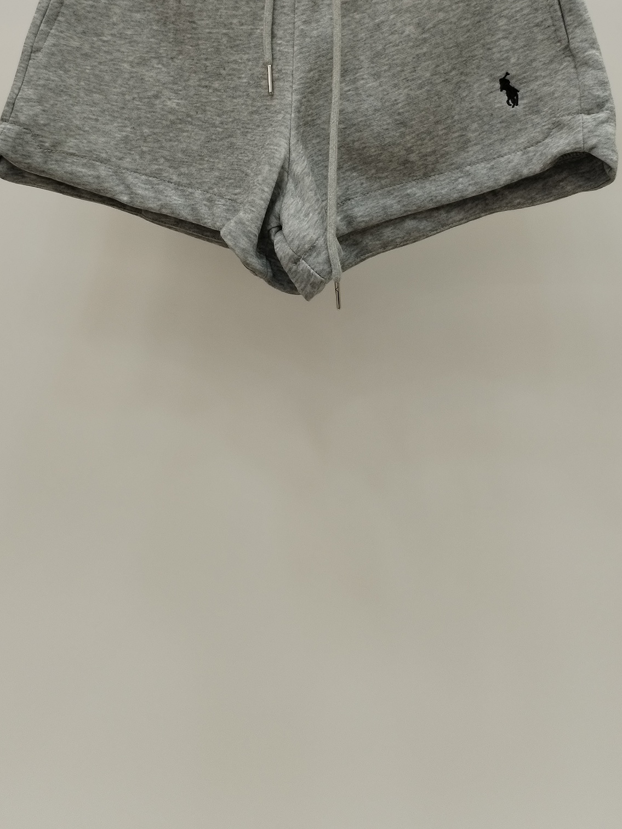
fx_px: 1102
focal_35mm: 46
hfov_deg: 31.5
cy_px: 212
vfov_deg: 40.1
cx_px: 331
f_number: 1.8
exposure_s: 1/120
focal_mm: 4.75
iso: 188
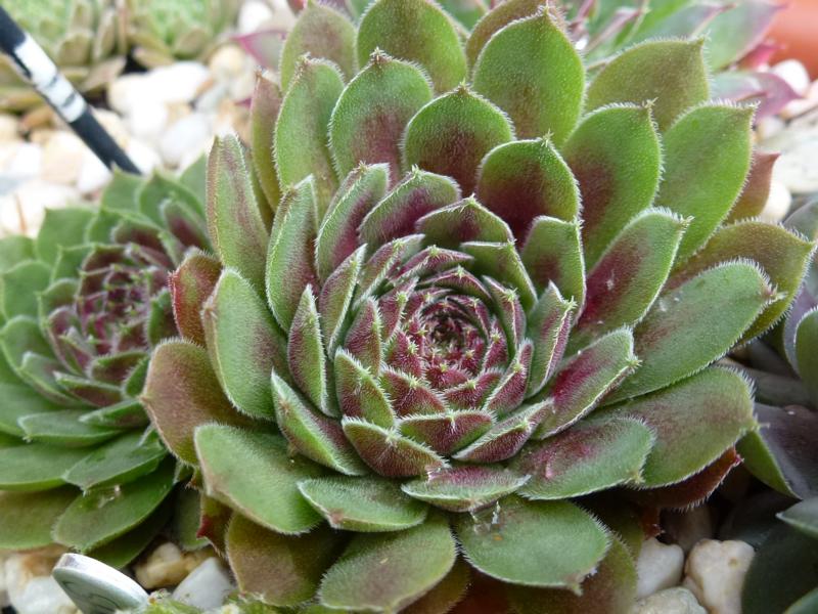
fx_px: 851
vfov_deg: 39.7
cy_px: 307
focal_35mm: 36
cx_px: 409
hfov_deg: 51.4
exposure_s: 1/60
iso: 200
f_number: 3.7
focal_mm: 6.4
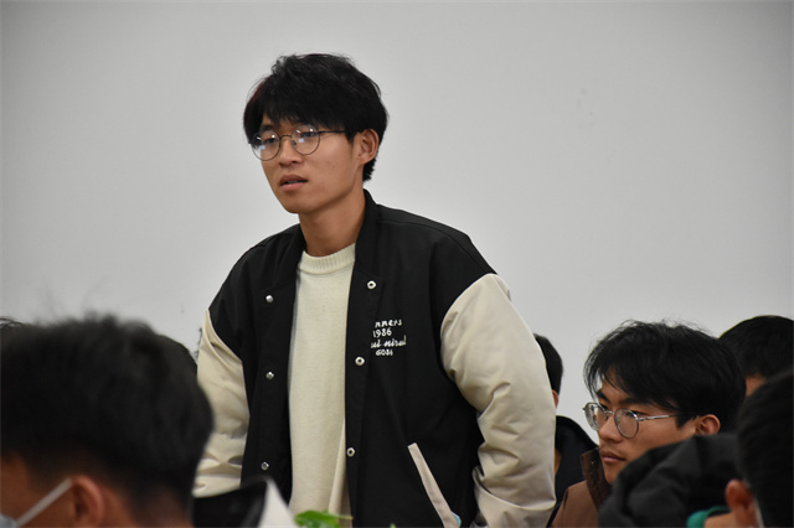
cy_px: 264
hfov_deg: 9.8
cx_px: 397
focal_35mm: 210
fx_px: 4629
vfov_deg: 6.5
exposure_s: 1/125
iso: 3200
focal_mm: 140
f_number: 5.6
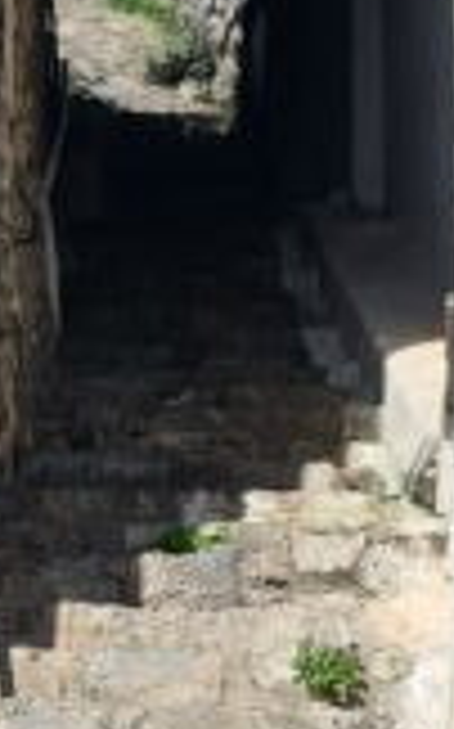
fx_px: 3332
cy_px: 504
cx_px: 72
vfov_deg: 12.5
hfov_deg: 7.8
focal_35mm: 168
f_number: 1.8
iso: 50
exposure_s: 1/1548
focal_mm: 7
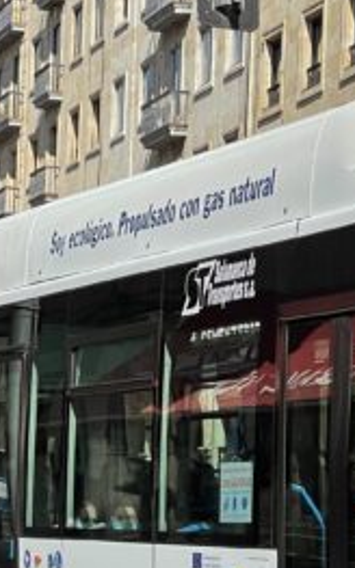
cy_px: 441
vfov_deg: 13.0
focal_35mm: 161
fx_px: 2496
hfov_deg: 8.0
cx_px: 457
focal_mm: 6
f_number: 2
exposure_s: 1/1497
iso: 25
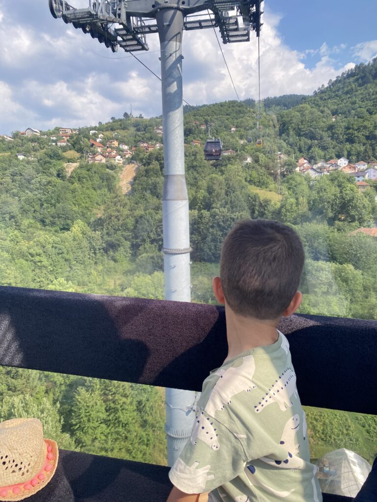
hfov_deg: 53.1
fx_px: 378
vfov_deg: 67.3
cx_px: 188
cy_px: 251
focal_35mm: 26
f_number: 1.8
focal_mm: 4.25
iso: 32
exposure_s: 1/576
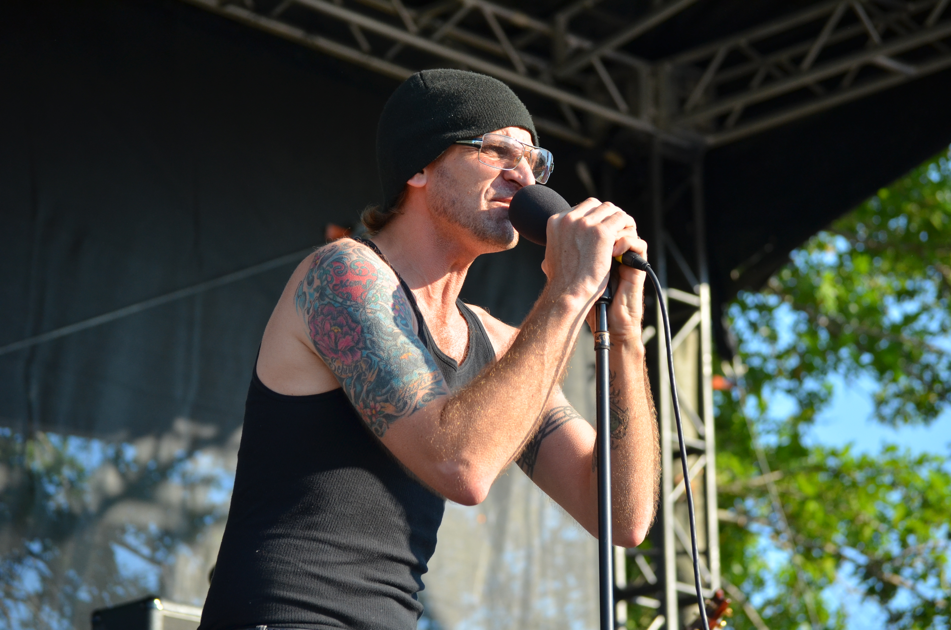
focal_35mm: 123
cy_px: 315
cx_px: 476
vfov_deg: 11.1
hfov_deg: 16.7
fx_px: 3243
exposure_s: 1/1250
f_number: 4.5
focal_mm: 82
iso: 400
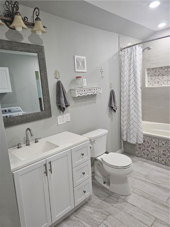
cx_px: 85
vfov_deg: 73.9
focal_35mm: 23
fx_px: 151
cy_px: 114
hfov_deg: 58.9
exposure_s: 1/120
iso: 250
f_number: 1.7
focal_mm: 6.3
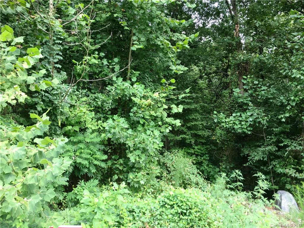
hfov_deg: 61.7
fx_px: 255
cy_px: 114
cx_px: 152
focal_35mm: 29
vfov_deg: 48.2
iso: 40
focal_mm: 4.15
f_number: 2.2
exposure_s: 1/120
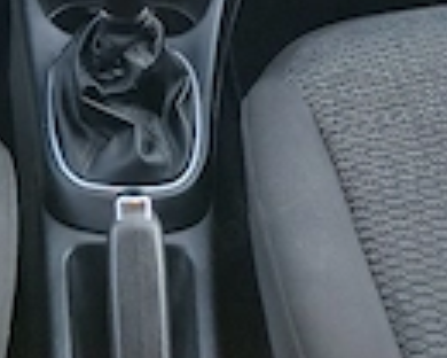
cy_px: -289
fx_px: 913
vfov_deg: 17.7
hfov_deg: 26.8
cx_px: 69
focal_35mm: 69
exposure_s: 1/100
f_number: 1.8
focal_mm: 5.54
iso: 50
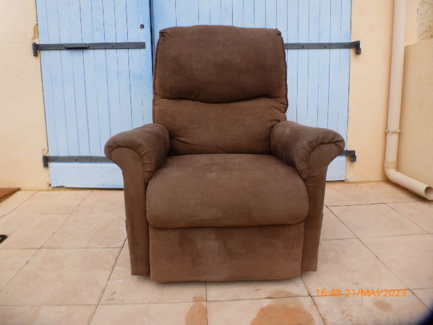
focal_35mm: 24
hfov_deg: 71.6
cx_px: 216
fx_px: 300
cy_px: 162
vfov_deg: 56.8
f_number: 4
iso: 100
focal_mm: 4.3
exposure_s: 1/320
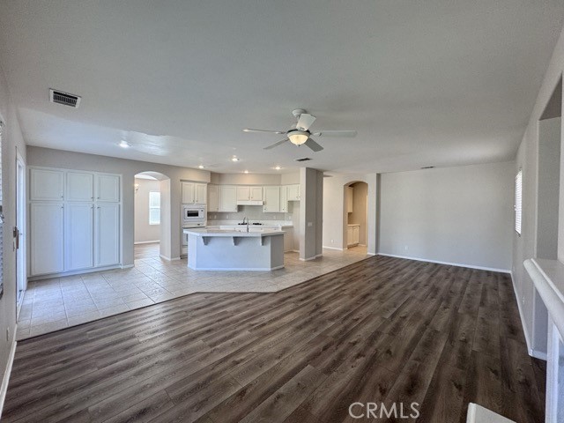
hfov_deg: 102.1
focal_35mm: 14
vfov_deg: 85.7
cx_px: 282
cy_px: 212
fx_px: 228
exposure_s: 1/120
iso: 160
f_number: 2.2
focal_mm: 2.22
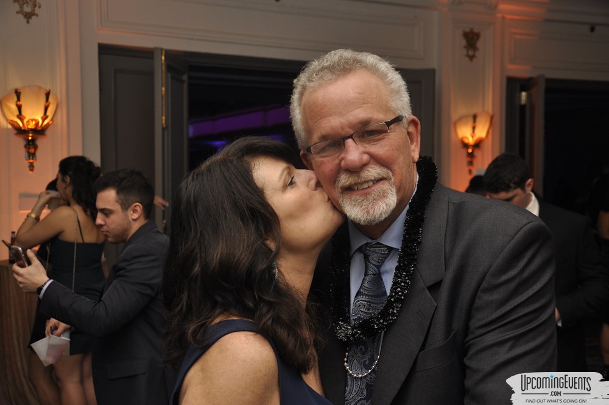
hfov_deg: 38.9
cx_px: 304
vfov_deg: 26.4
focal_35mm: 51
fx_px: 862
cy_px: 202
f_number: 5
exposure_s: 1/60
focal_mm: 34
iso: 400
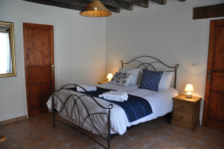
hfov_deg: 67.5
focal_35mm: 27
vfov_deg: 47.8
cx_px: 112
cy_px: 74
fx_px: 168
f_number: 4.5
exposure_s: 1/80
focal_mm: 18
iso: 400
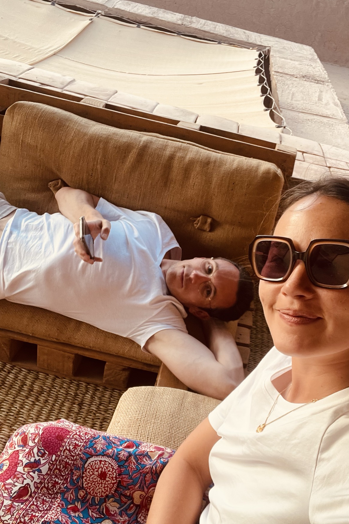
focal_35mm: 32
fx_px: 465
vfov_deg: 58.7
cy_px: 256
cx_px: 192
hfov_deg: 41.1
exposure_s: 1/60
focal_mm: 2.71
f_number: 2.2
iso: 160
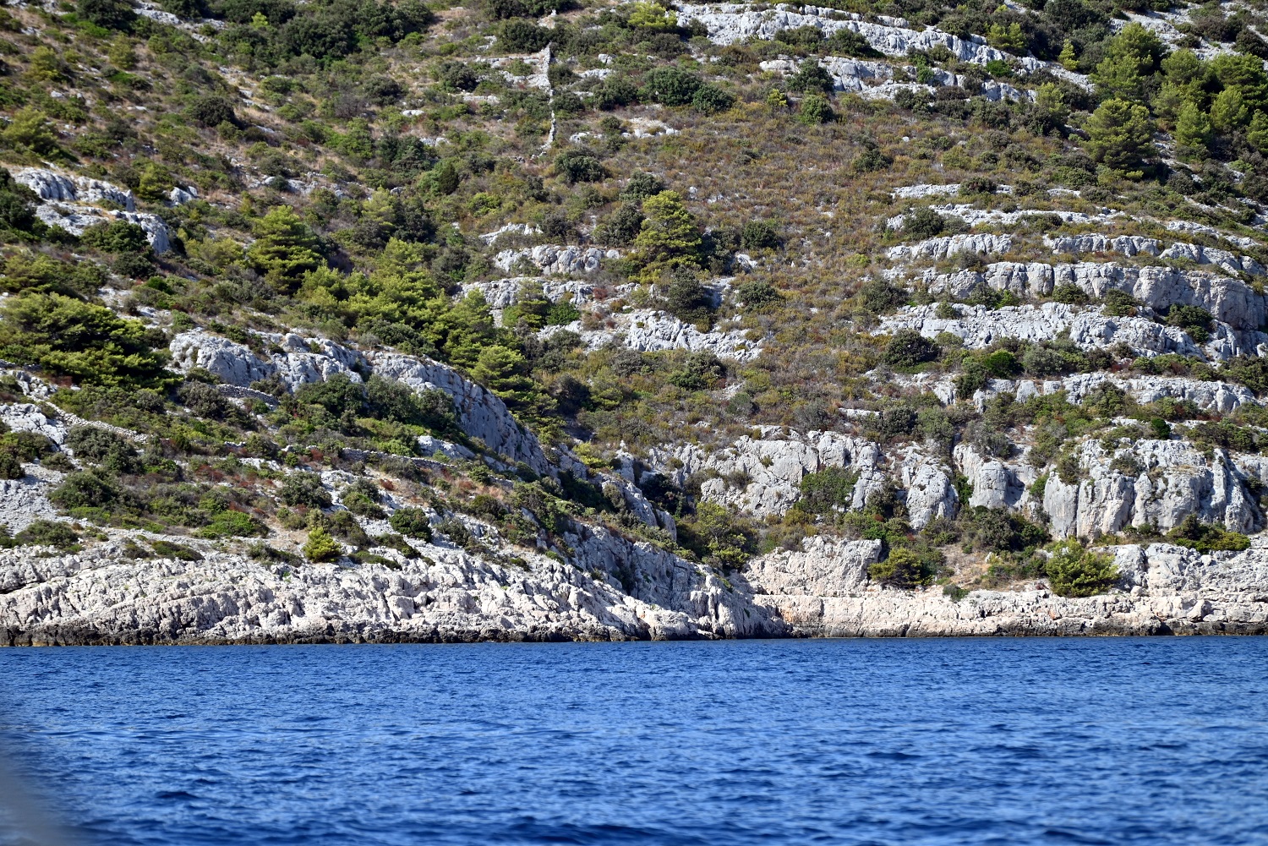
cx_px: 634
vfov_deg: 5.5
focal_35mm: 250
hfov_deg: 8.2
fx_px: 8808
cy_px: 423
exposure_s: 1/1600
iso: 250
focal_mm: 250
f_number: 5.6
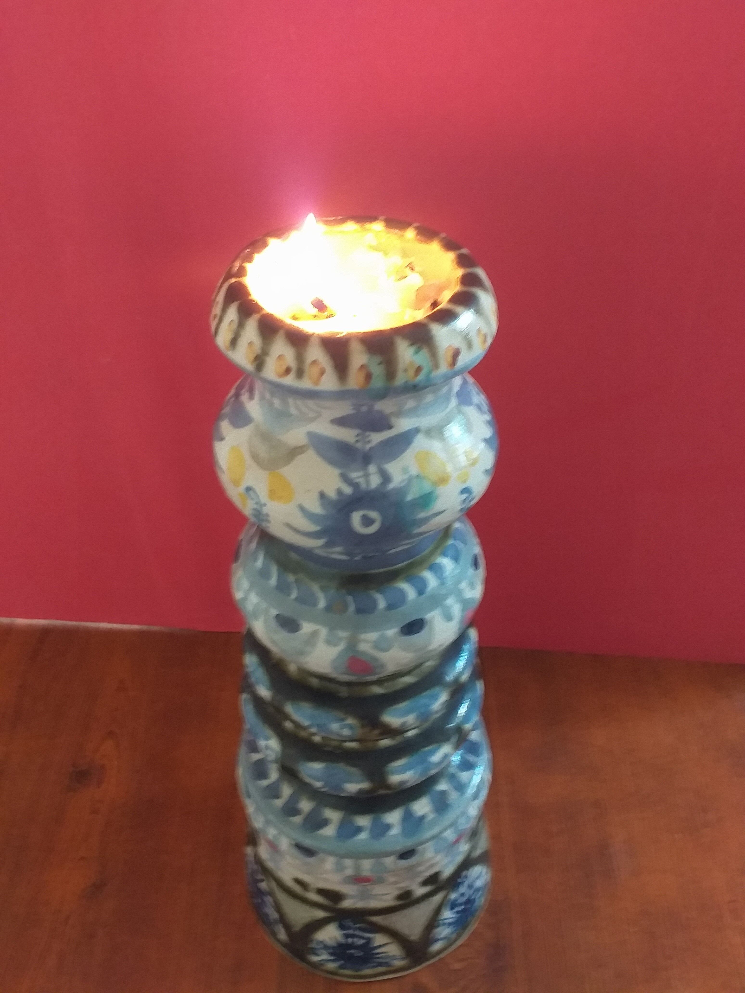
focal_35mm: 26
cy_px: 496
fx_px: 746
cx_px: 372
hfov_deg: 53.1
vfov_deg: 67.3
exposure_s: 1/20
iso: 160
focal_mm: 3.6
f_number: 1.9
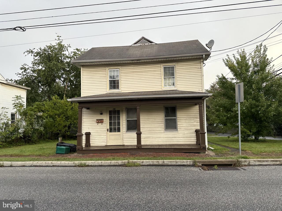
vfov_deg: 56.8
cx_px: 141
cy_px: 106
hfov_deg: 71.6
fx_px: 196
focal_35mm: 24
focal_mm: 6.86
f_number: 1.78
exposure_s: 1/762
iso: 80
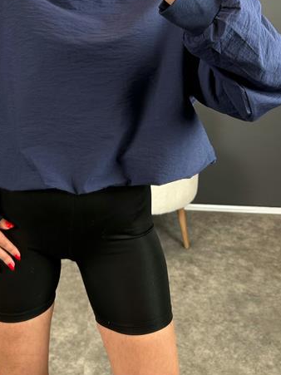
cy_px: 19
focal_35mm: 50
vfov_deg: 35.3
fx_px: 541
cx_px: 88
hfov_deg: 28.8
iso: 100
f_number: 1.78
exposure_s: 1/100
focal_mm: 6.86
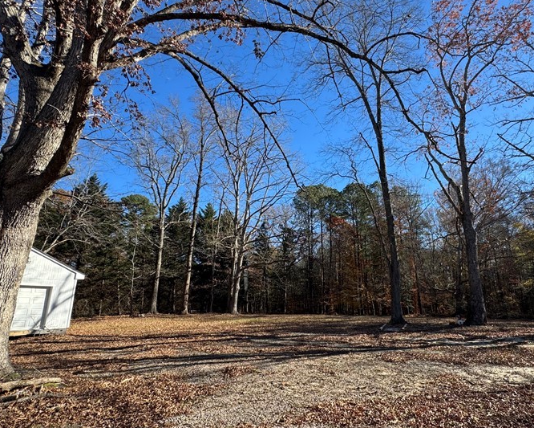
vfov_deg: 65.5
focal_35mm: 21
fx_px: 332
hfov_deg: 76.2
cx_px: 336
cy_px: 214
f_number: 2.2
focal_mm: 2.22
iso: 50
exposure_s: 1/763
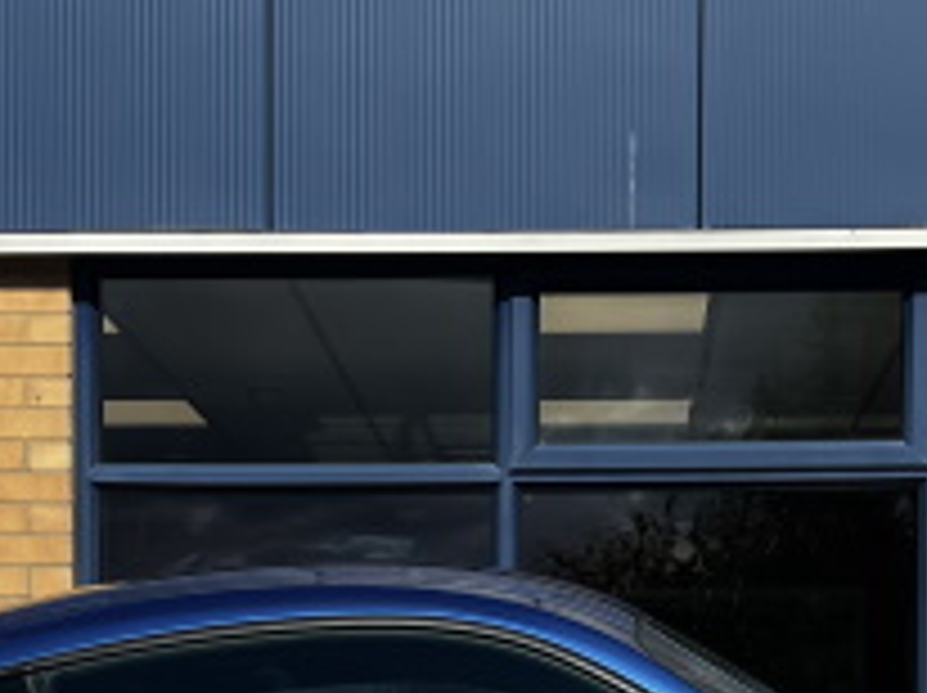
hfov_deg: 19.5
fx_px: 2702
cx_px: 500
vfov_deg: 13.9
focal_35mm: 101
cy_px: 968
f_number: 1.5
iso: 50
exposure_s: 1/4274
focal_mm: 5.7
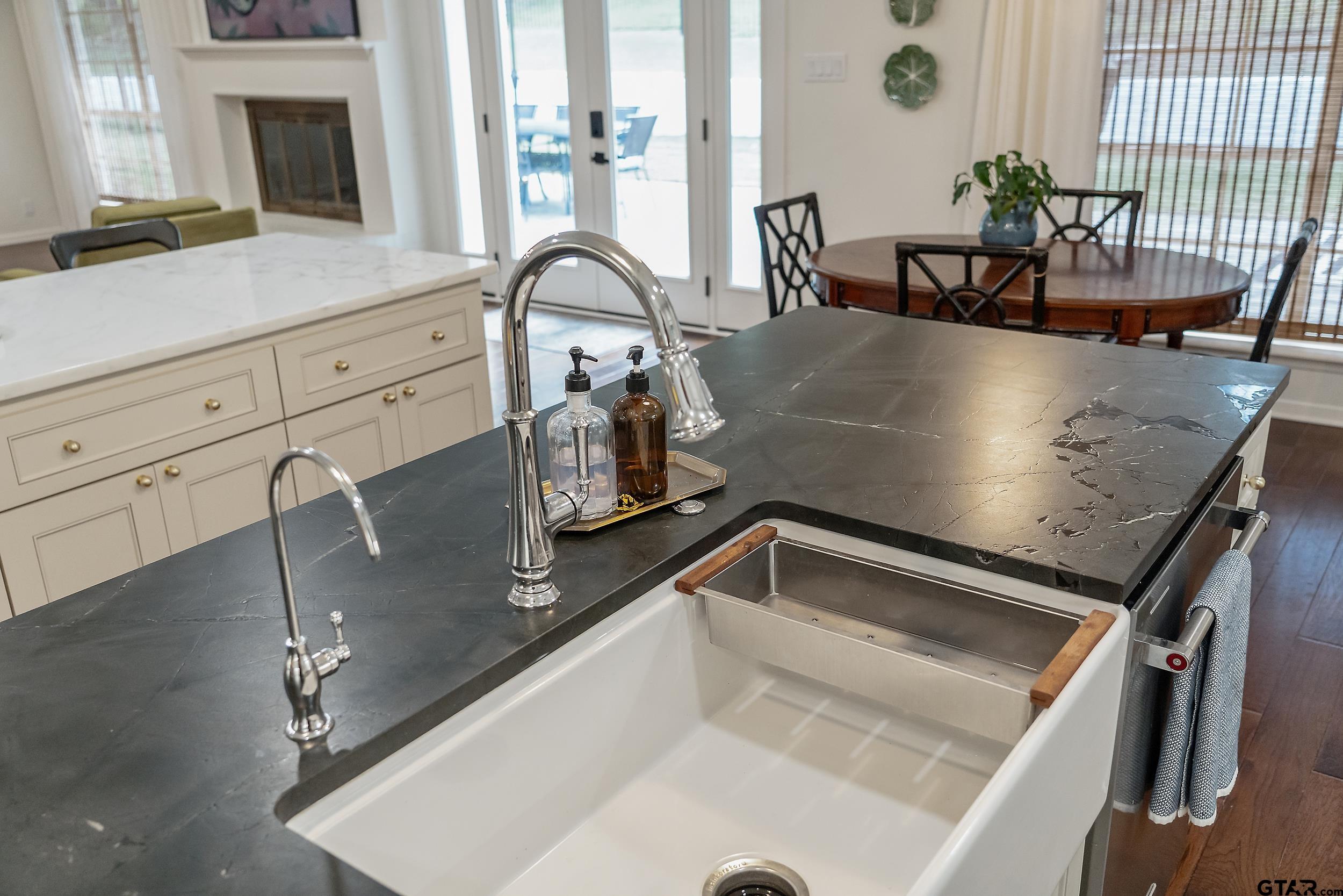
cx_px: 672
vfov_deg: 43.6
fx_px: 1119
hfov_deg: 61.9
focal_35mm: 30
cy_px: 448
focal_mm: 30
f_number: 4
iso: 3200
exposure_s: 1/200
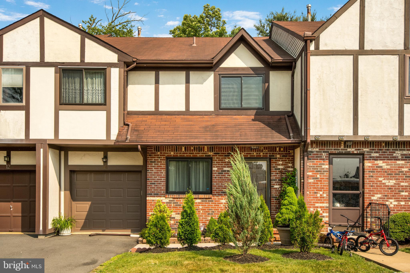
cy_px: 136
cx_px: 205
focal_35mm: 33
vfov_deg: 40.0
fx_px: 376
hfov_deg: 57.2
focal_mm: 22
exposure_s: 1/400
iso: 250
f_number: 9
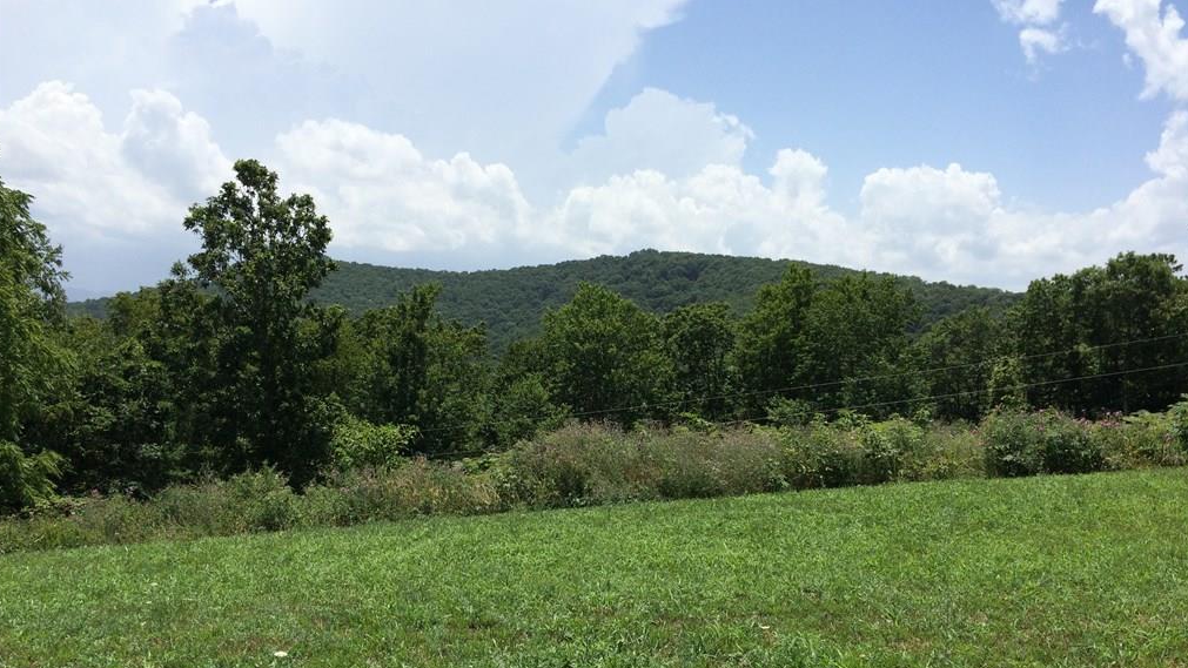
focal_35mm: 32
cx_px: 593
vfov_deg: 36.6
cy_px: 393
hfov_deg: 61.0
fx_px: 1008
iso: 32
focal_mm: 4.15
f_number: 2.2
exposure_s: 1/2740
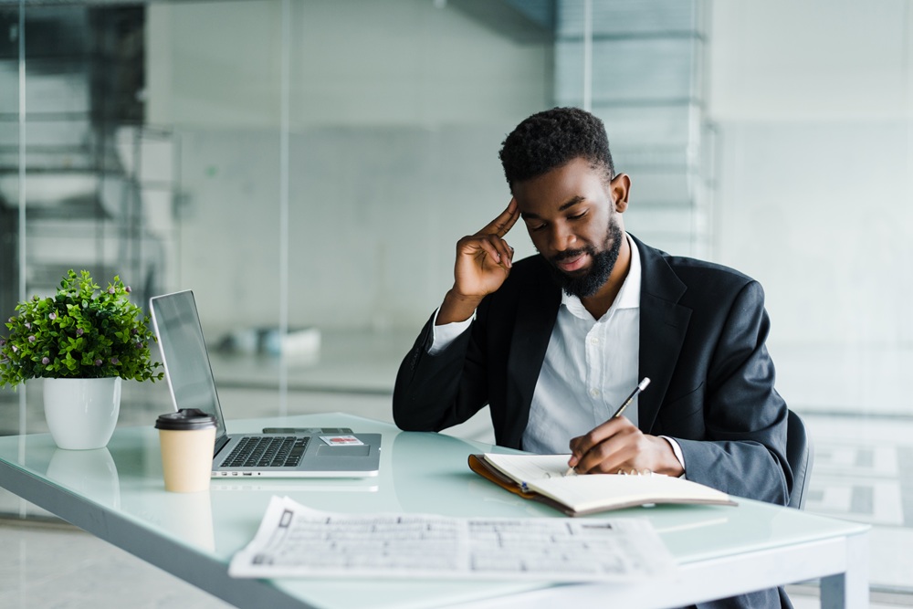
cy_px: 304
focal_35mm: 50
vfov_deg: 27.0
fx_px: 1268
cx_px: 456
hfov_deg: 39.6
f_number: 2.2
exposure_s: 1/160
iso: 320
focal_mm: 50
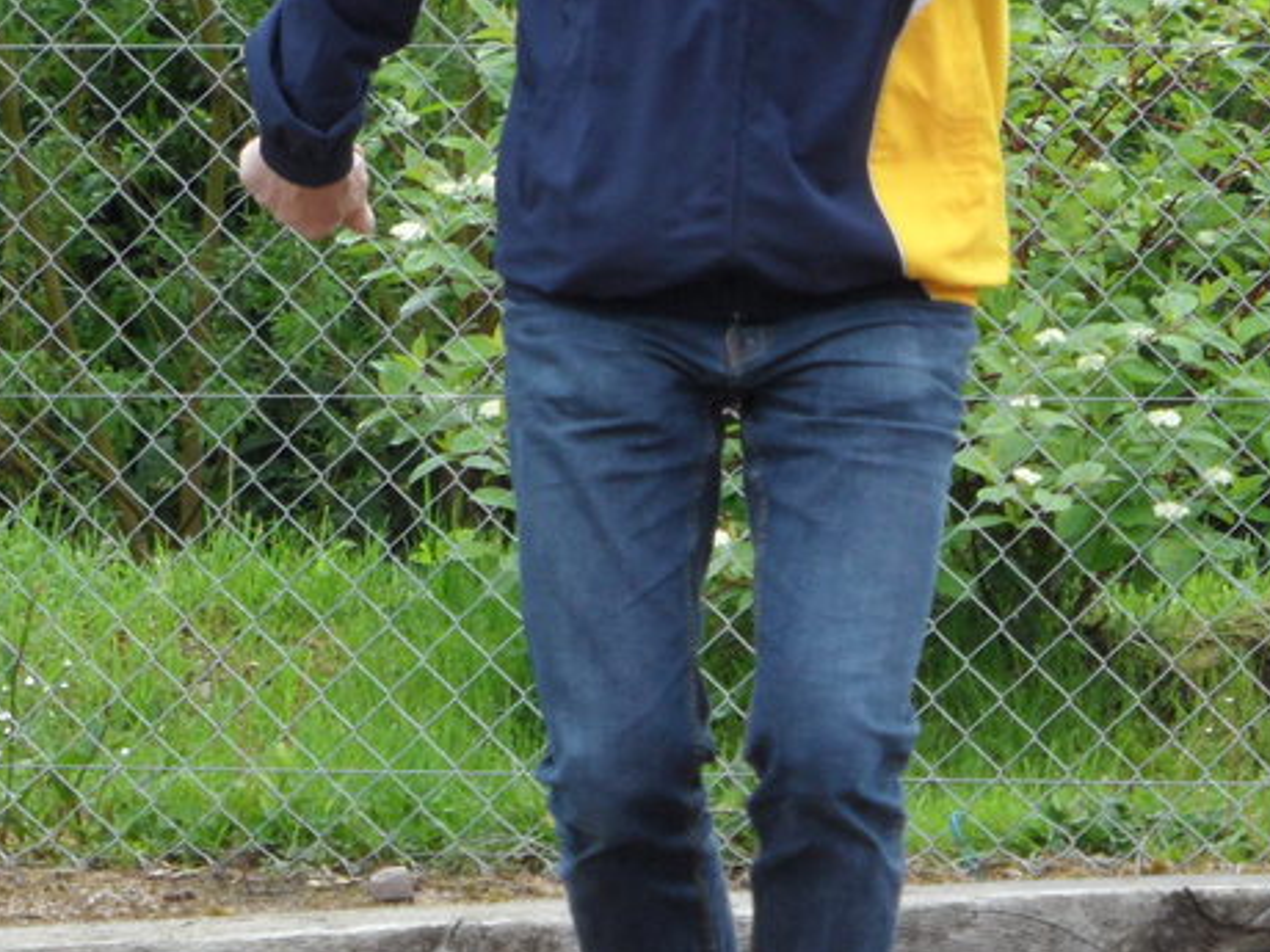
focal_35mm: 376
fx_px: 13795
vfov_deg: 4.0
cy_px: 350
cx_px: 820
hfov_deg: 5.3
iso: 160
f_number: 4.4
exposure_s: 1/60
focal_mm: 29.7
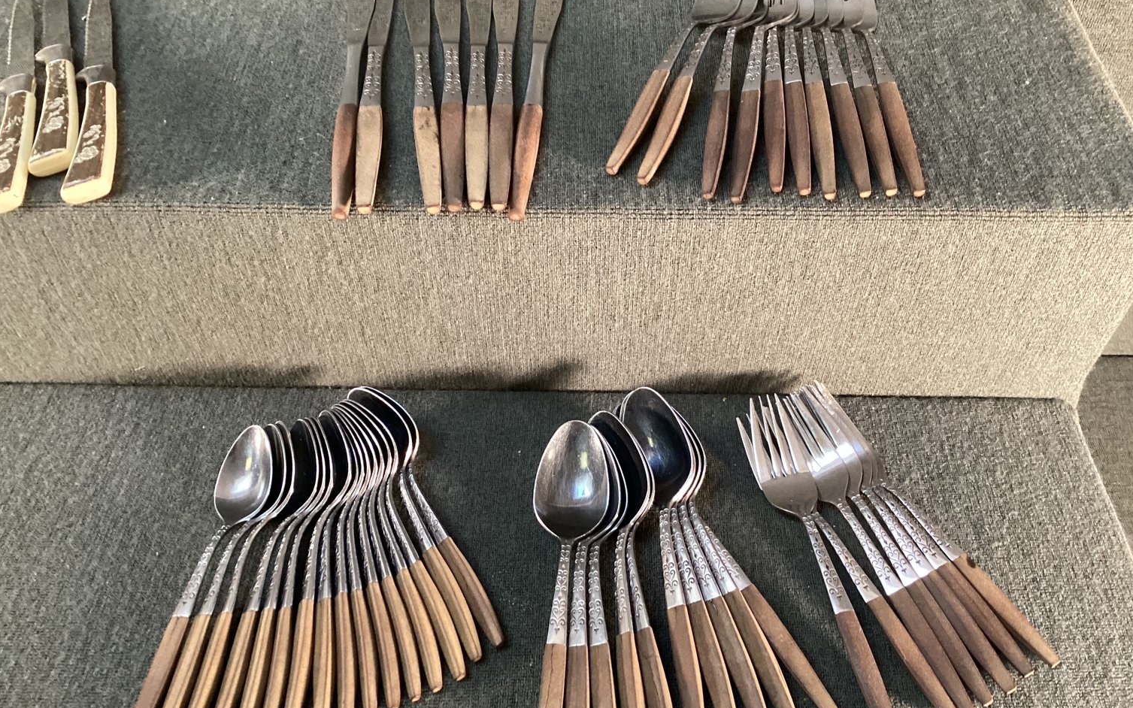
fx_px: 1019
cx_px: 566
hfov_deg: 58.1
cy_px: 357
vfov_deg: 38.3
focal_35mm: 33
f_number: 2.4
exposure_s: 1/60
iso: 320
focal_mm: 3.3
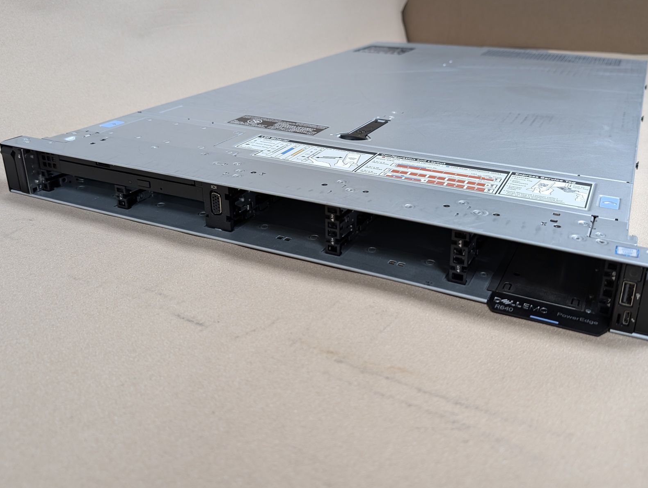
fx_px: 581
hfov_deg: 58.2
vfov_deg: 45.4
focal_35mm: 31
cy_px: 201
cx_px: 353
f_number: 1.68
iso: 40
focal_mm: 6.9
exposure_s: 1/24
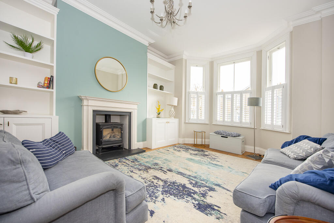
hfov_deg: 104.2
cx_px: 167
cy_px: 112
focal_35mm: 14
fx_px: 130
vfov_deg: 81.3
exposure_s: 1/125
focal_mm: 14
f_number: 5
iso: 500
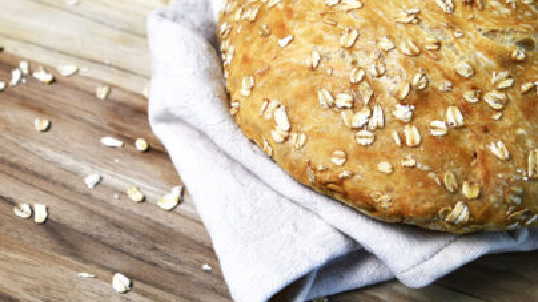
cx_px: 274
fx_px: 799
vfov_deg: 21.4
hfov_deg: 37.2
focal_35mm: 56
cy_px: 109
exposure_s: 1/250
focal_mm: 24
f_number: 4
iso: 400
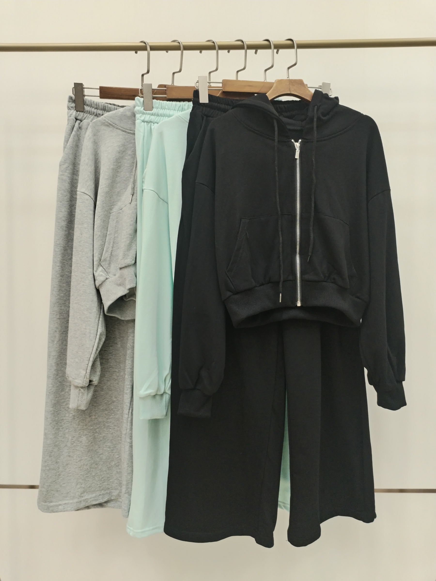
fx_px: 487
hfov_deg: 48.2
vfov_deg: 61.7
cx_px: 218
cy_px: 290
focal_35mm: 29
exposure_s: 1/60
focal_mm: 4.75
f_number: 1.8
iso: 218
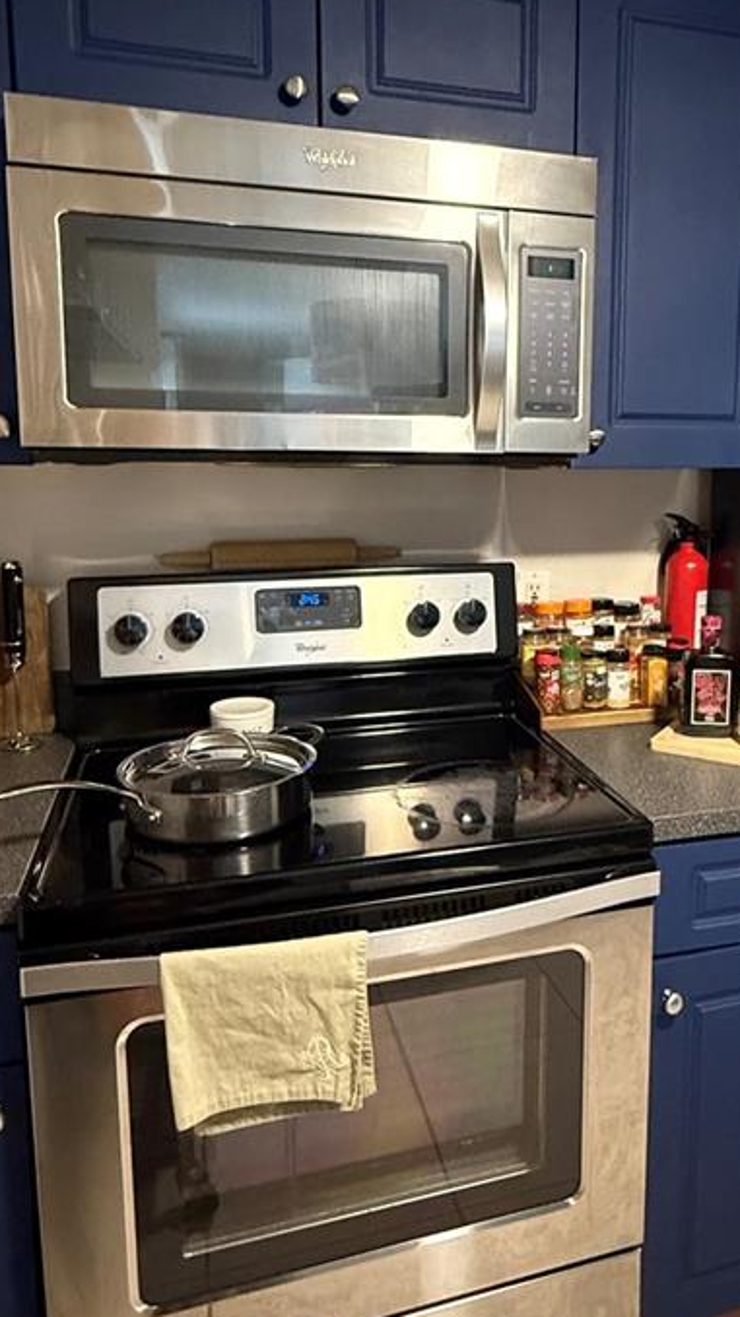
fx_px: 943
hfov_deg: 42.3
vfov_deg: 69.7
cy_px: 585
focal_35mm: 27
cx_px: 493
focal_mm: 2.22
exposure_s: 1/40
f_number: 2.2
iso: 1000
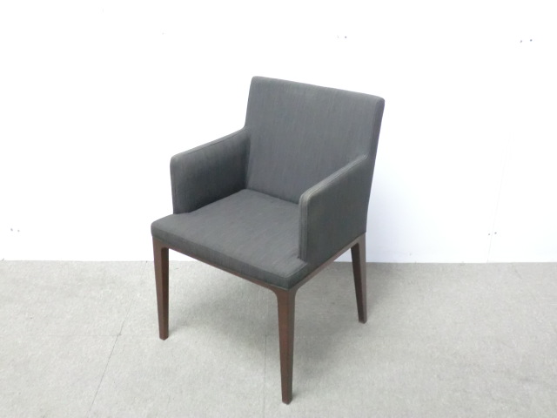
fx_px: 611
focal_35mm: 38
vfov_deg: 37.7
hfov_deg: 49.0
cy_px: 209
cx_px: 278
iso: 800
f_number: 3.9
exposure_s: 1/15
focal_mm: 6.9
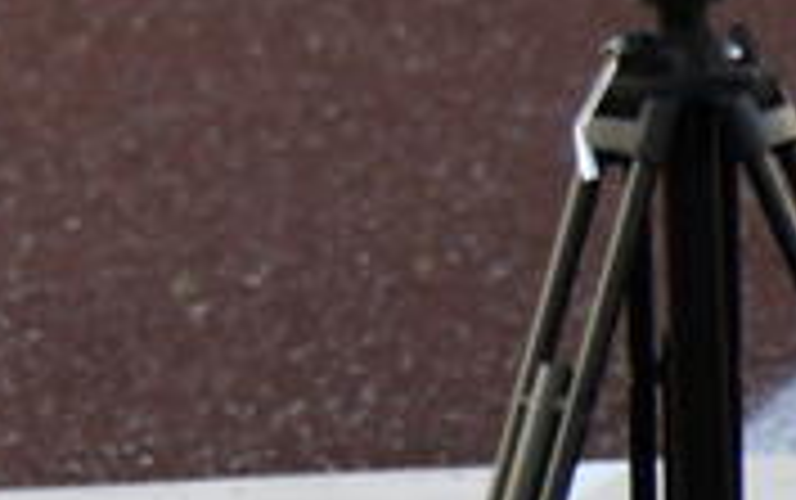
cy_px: -198
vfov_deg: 0.4
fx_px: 75001
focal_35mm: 3454
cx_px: -962
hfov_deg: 0.6
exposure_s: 1/500
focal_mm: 500
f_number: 5.6
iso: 800
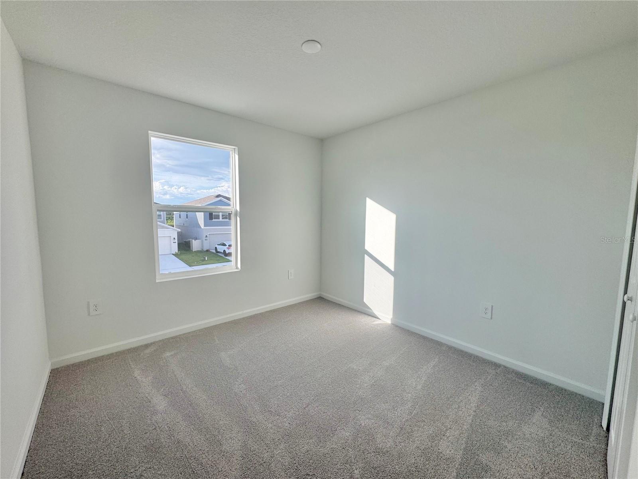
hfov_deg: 102.1
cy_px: 240
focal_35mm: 14
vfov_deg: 85.7
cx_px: 319
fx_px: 258
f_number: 2.2
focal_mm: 2.22
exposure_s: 1/368
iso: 40
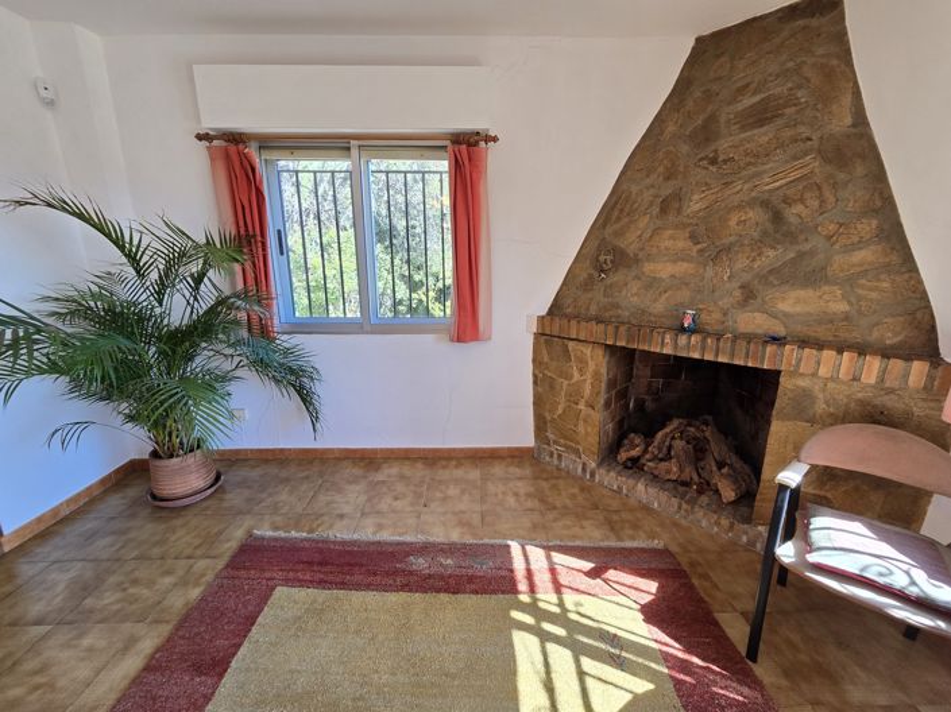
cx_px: 476
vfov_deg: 89.9
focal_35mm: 13
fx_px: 357
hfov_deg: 106.2
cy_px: 356
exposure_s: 1/100
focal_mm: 2.2
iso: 80
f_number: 2.2
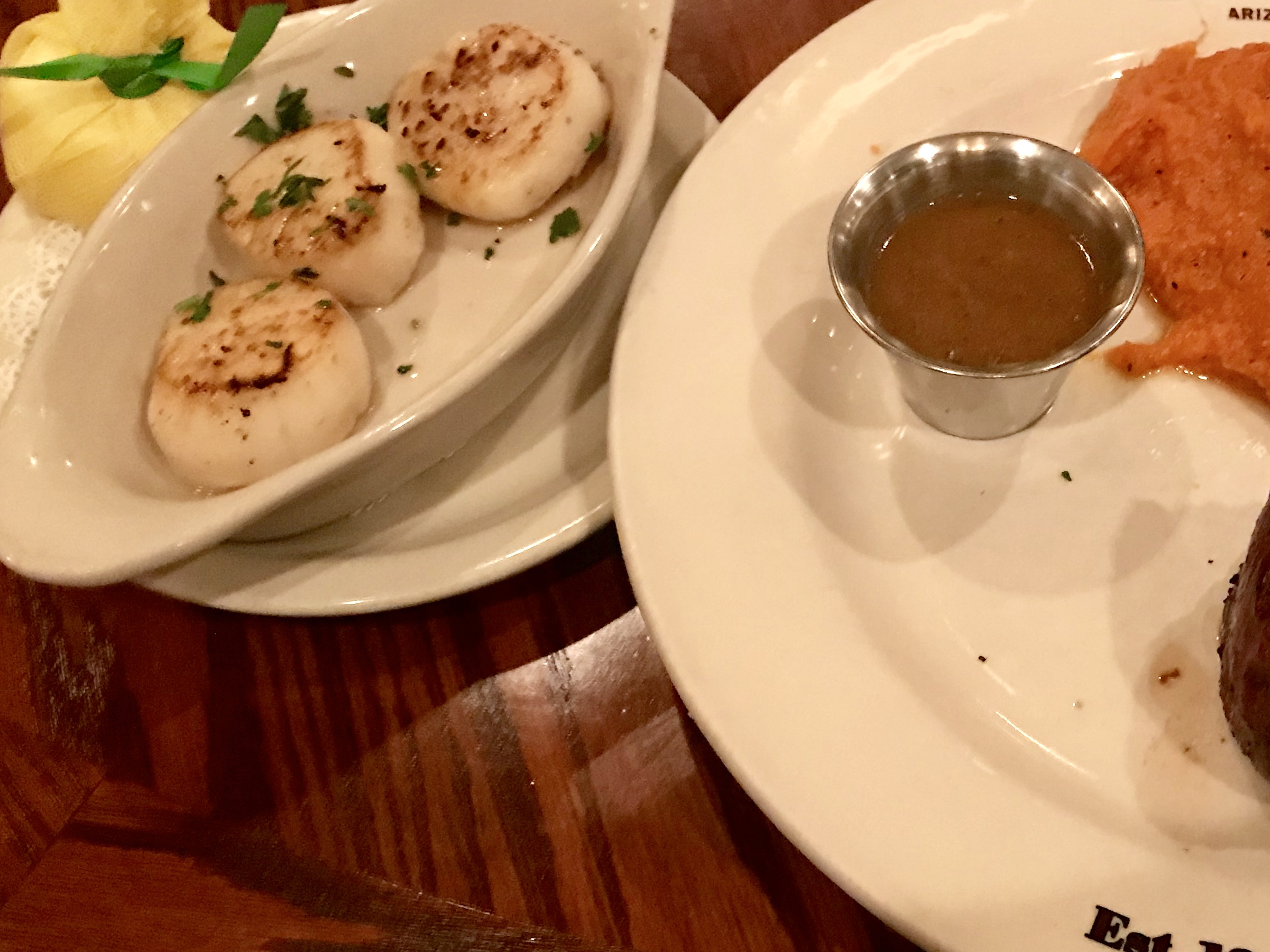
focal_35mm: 47
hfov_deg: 39.0
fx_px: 1725
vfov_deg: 30.8
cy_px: 587
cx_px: 1002
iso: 100
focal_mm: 3.99
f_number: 1.8
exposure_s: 1/4
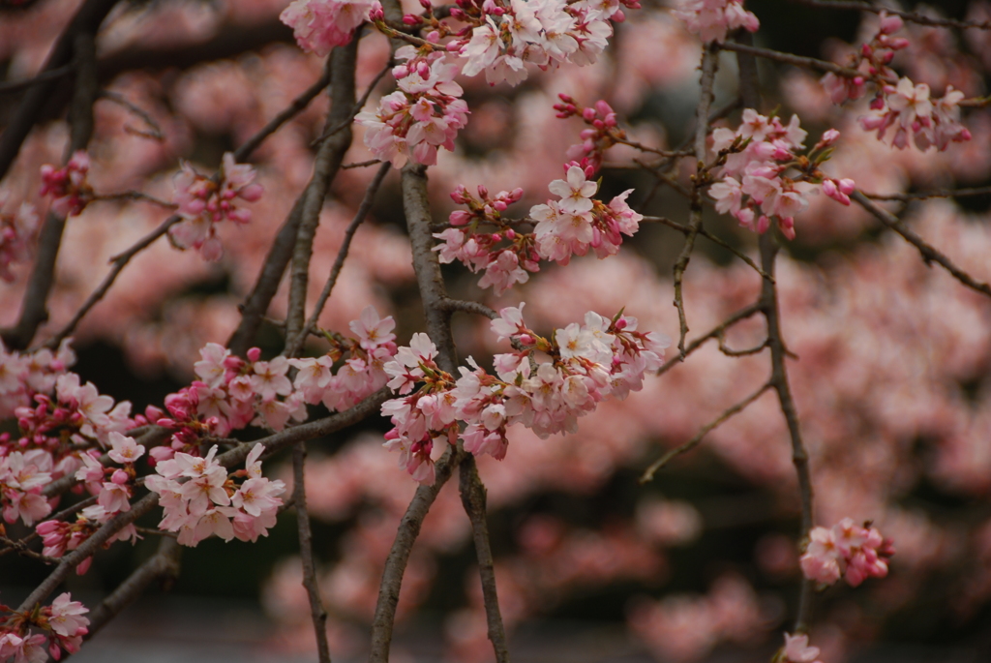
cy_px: 332
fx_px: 8266
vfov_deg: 4.6
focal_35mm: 300
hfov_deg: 6.9
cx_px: 496
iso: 125
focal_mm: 200
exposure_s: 1/60
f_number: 5.6
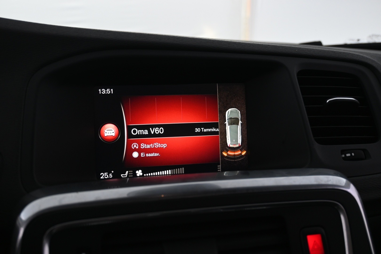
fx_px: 341
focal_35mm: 32
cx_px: 190
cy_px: 127
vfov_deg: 40.8
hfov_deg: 58.3
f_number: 4
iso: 500
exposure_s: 1/30
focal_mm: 21.5
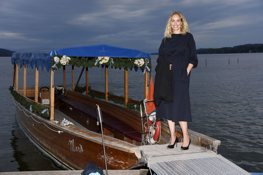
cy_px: 88
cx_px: 132
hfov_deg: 39.6
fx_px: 365
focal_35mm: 50
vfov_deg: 27.0
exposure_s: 1/160
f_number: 6.3
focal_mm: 50
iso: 1000
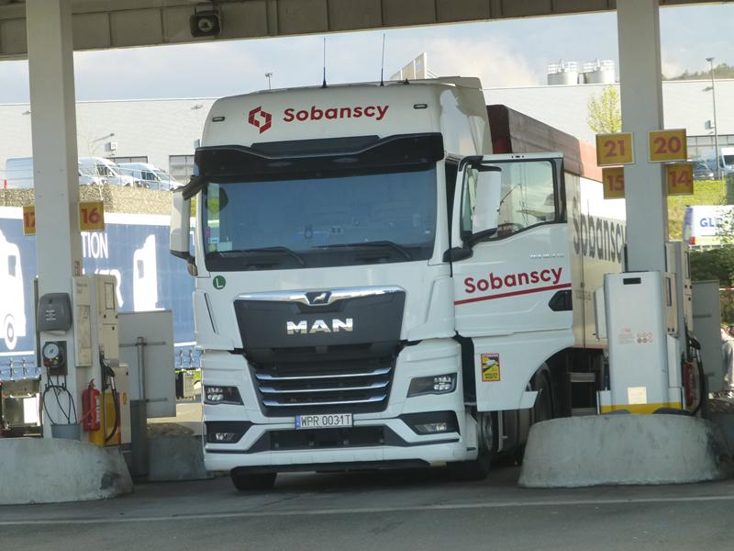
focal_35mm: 154
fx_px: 3265
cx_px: 367
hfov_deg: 12.8
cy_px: 276
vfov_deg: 9.6
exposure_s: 1/125
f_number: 5.4
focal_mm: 27.6
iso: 160
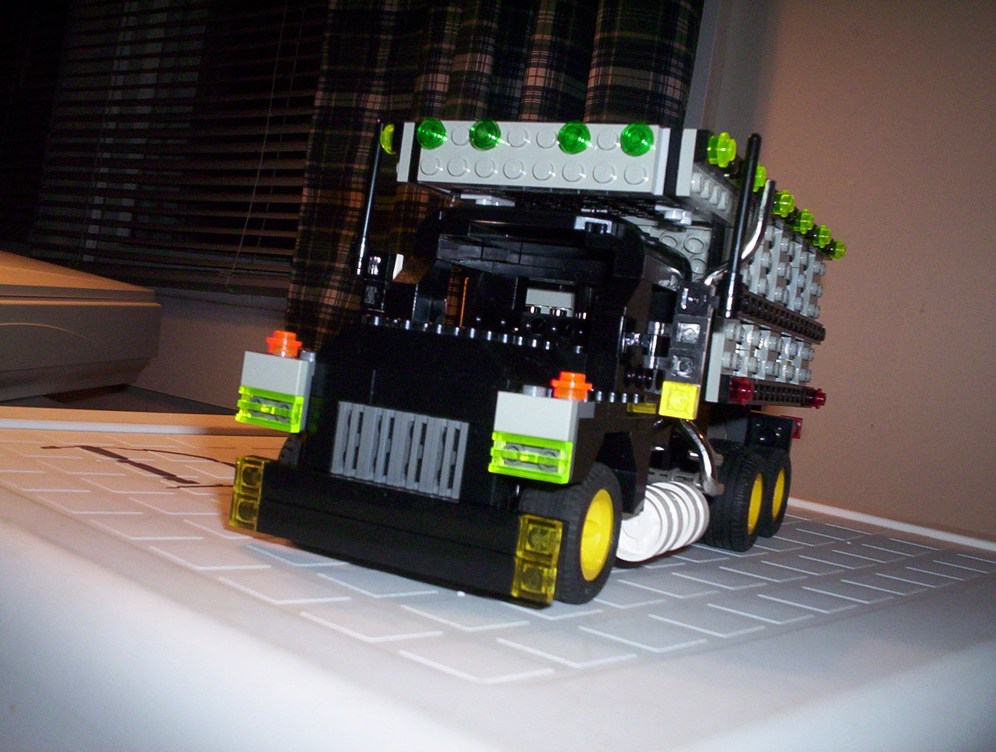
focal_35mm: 38
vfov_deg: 37.9
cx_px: 498
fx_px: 1096
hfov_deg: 48.9
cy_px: 376
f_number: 4.5
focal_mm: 4.99
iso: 140
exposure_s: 1/60
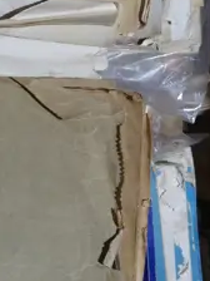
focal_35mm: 201
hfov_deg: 7.3
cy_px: 102
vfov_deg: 9.8
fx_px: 1626
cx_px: -82
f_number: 4.7
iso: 640
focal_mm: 22
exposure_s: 1/60
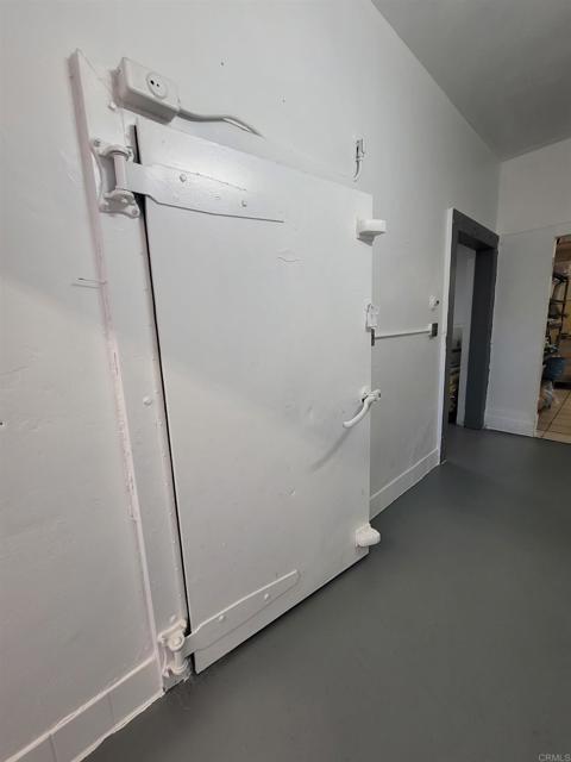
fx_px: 286
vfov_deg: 106.2
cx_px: 286
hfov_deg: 89.9
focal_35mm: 13
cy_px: 381
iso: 160
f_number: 2.2
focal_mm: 2.2
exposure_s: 1/60
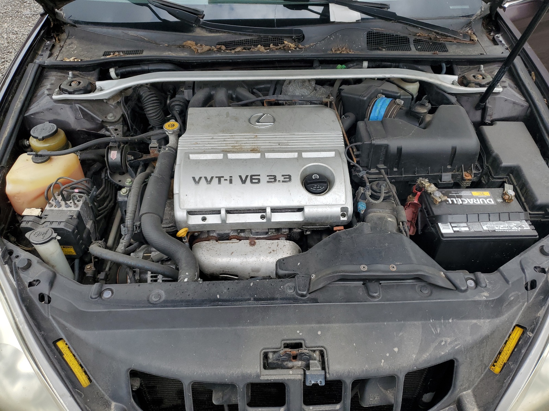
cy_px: 206
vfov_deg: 53.1
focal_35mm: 26
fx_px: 412
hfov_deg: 67.3
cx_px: 274
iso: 50
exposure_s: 1/1111
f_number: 1.5
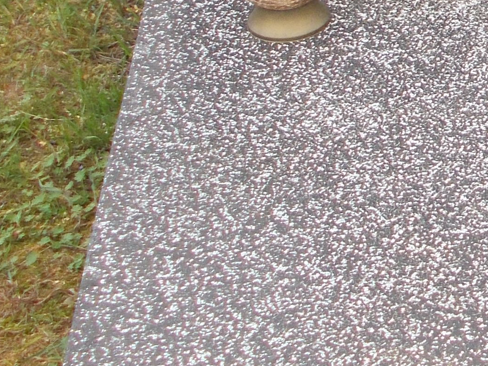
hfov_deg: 15.9
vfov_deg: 12.7
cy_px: -65
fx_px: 1607
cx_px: 724
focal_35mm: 114
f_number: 3.2
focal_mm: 4.6
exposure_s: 1/160
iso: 80
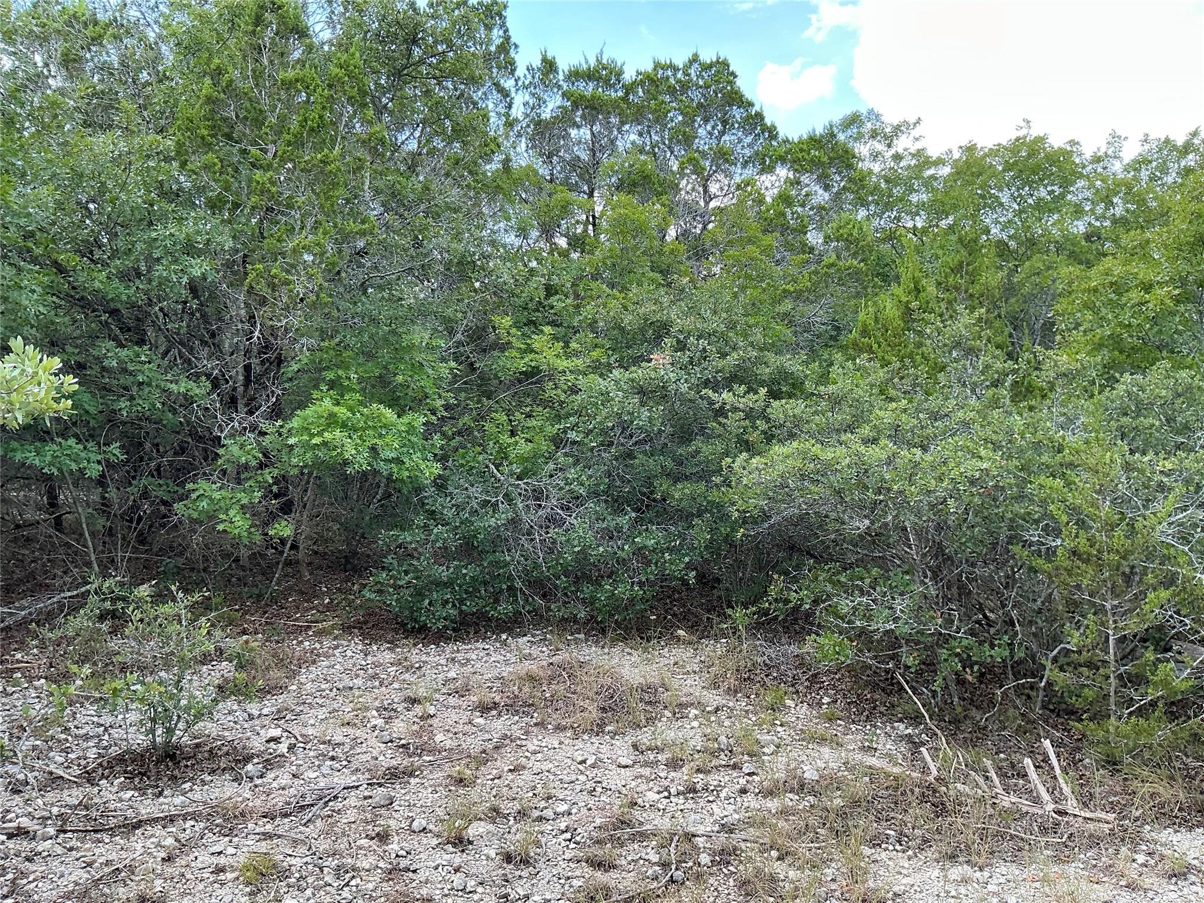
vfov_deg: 49.7
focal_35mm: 28
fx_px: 974
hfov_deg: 63.4
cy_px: 452
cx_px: 602
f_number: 1.8
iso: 20
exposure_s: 1/197
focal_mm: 3
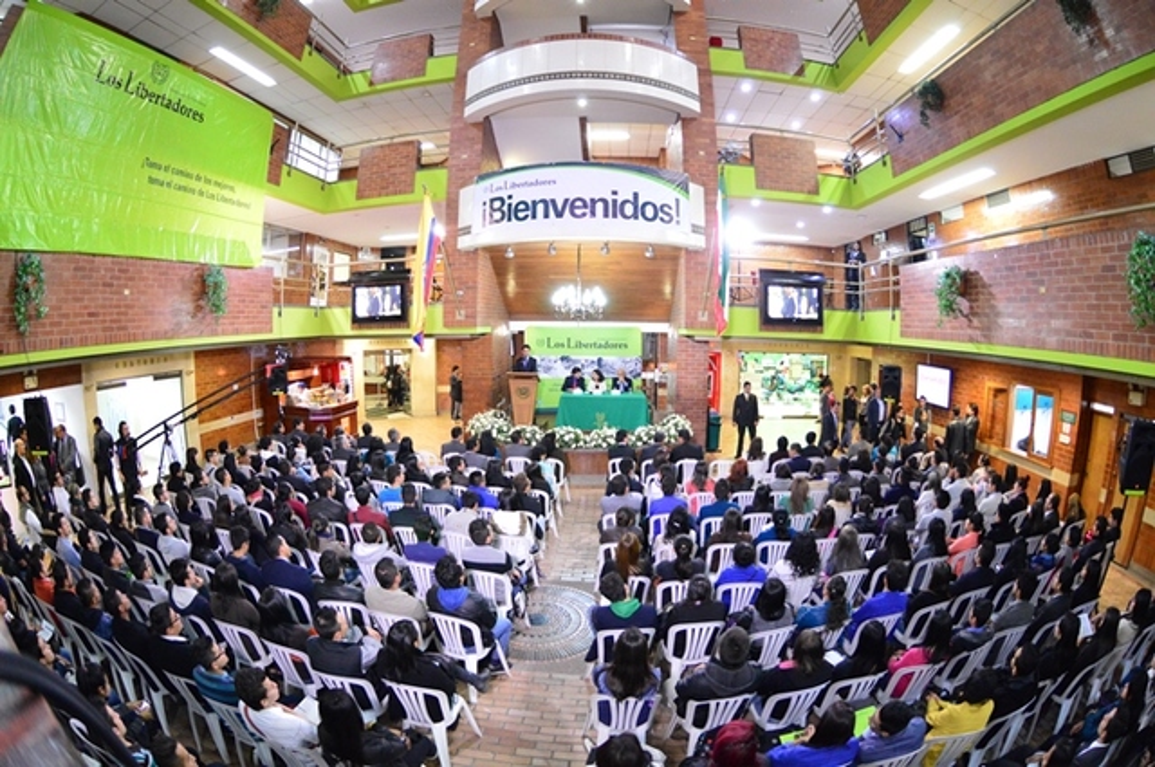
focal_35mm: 16
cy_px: 384
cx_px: 578
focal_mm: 10.5
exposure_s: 1/30
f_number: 3.5
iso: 3200
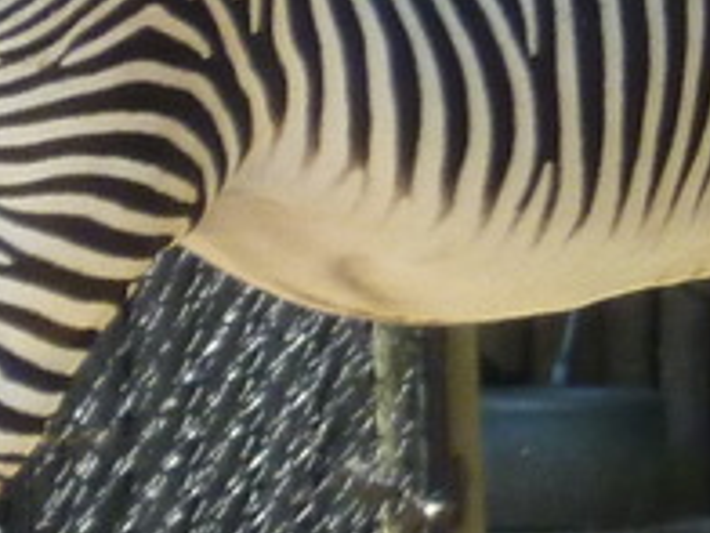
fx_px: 33412
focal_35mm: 1629
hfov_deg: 1.2
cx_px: 2079
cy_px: -76
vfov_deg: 0.9
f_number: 5.9
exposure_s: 1/125
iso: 125
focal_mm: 36
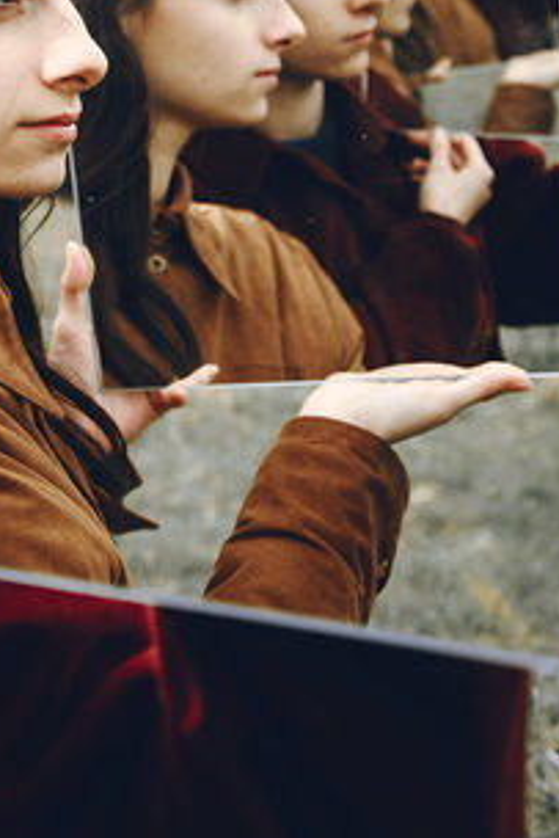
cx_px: 40
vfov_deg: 25.3
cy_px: 176
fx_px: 1838
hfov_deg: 17.0
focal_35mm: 79
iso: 200
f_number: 5
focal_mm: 40
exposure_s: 1/500
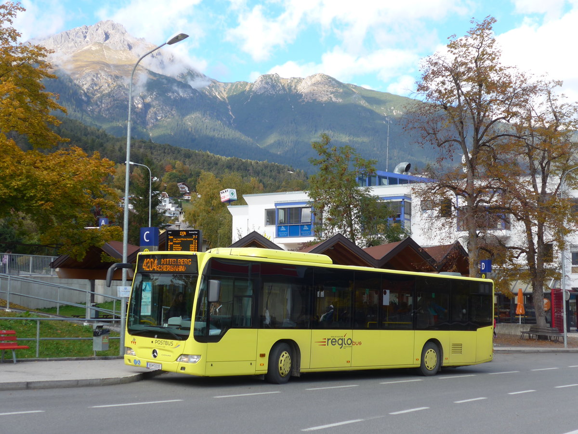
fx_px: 868
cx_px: 289
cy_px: 217
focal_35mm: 52
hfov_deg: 36.8
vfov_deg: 28.0
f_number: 3.3
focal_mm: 10.7
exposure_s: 1/400
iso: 80
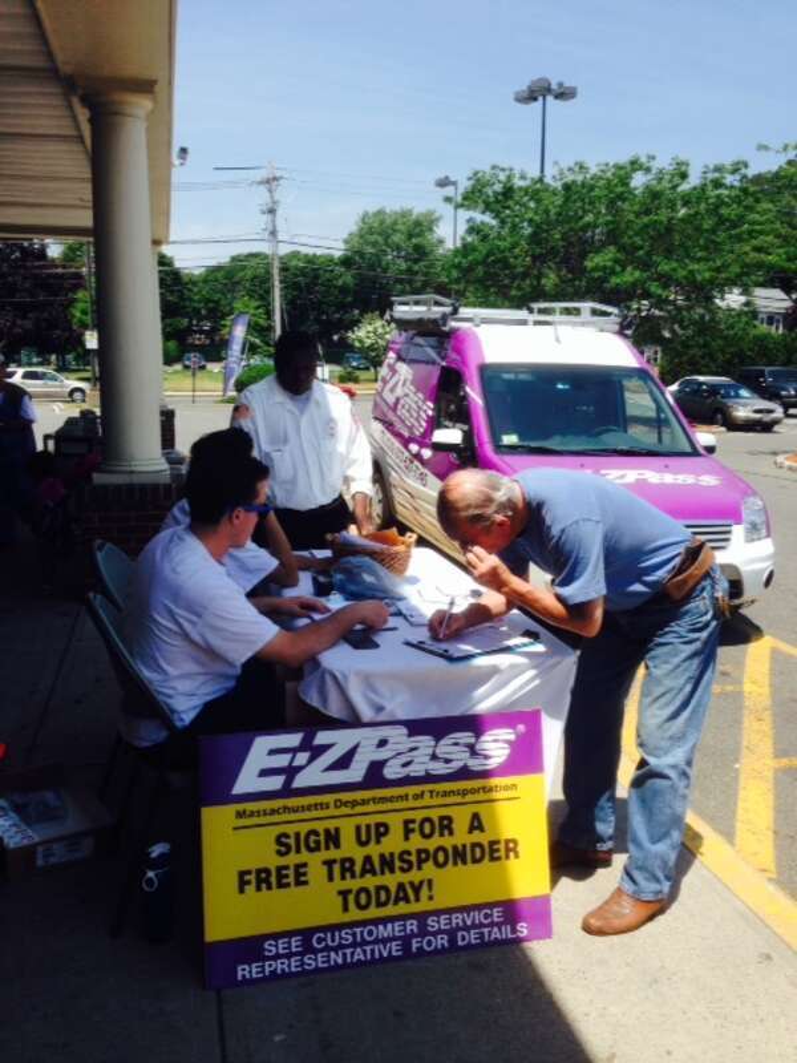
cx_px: 398
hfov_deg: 42.9
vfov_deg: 55.4
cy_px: 532
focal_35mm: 33
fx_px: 1013
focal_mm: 4.12
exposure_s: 1/1323
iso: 50
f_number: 2.4
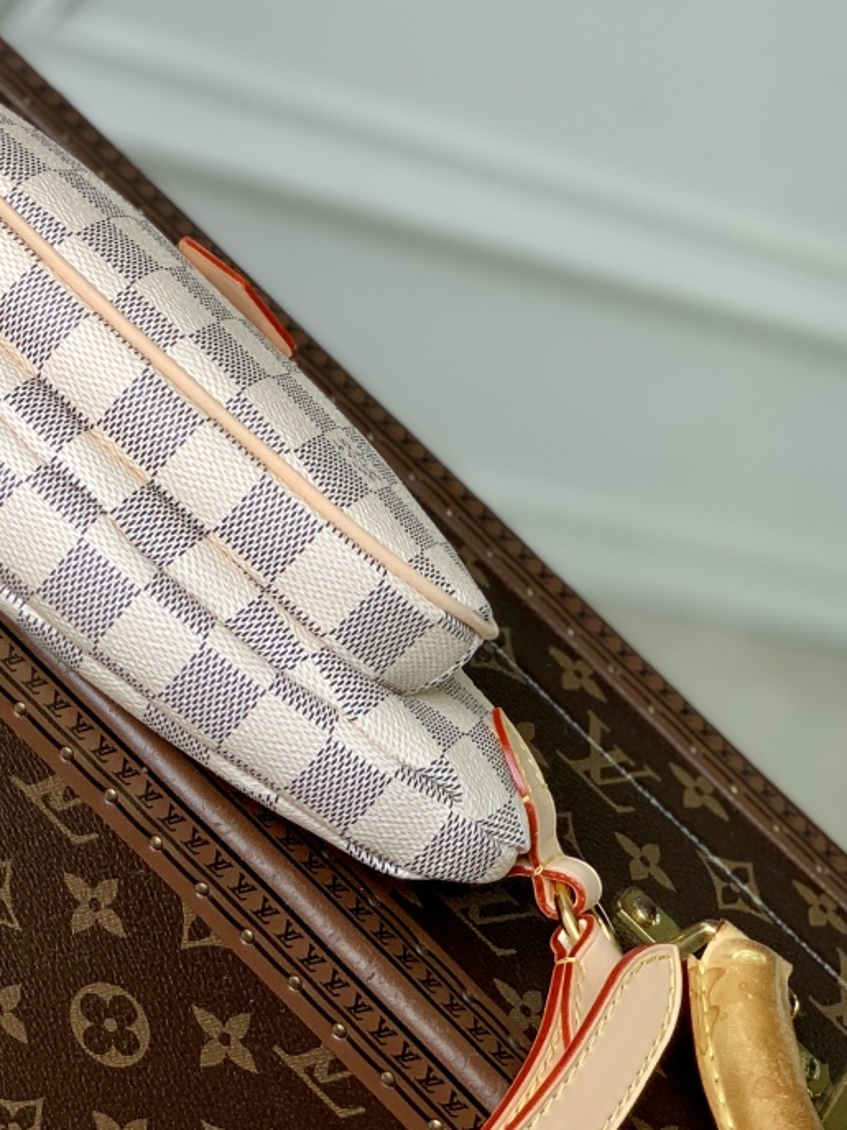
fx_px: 3557
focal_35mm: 109
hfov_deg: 13.4
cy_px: 265
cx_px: 64
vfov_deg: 17.9
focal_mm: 6
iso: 16
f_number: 2.4
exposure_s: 1/378
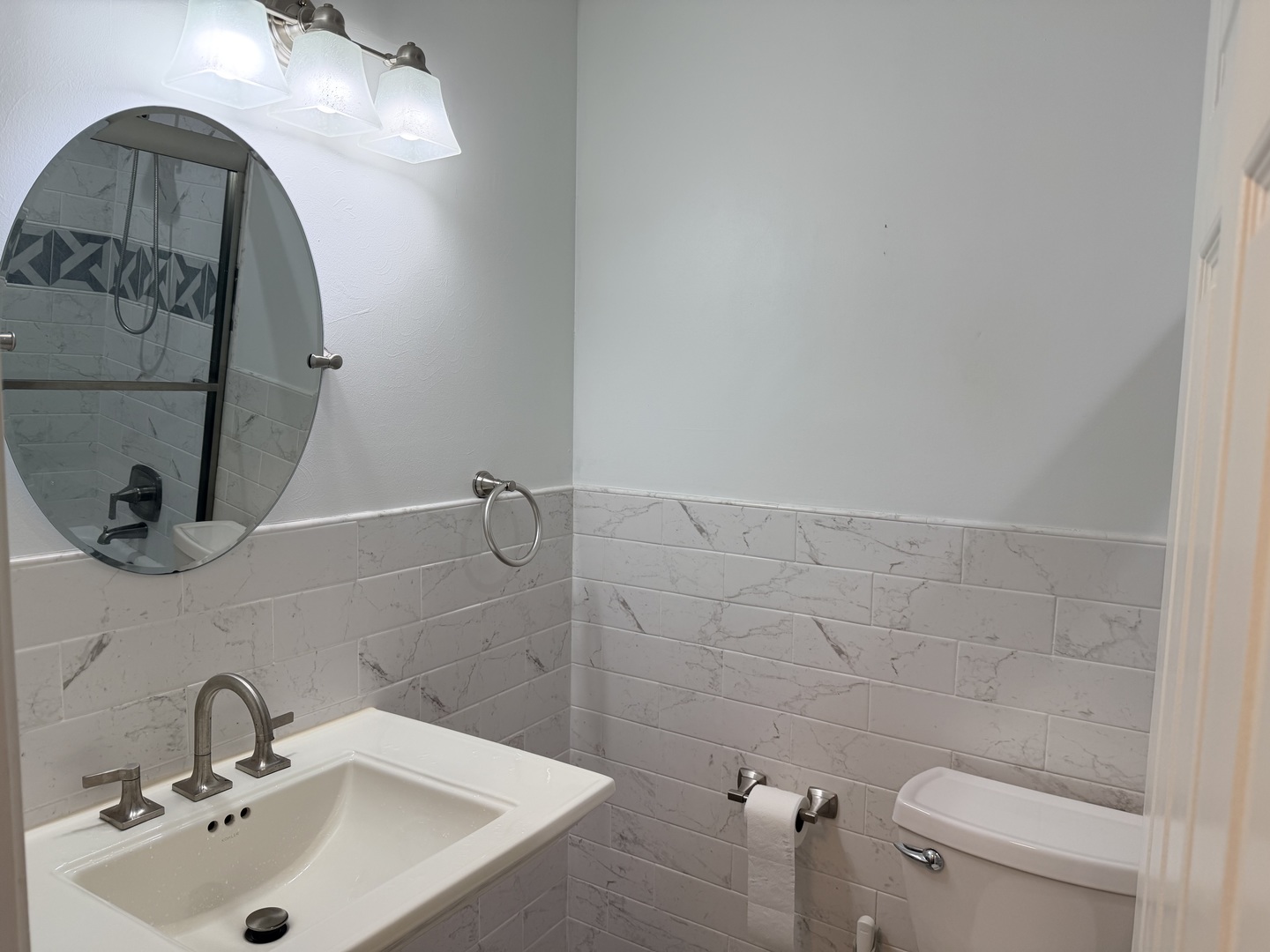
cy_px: 476
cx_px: 635
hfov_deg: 71.6
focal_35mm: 24
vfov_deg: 56.8
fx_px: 881
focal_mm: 6.76
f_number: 1.78
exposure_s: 1/187
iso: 100
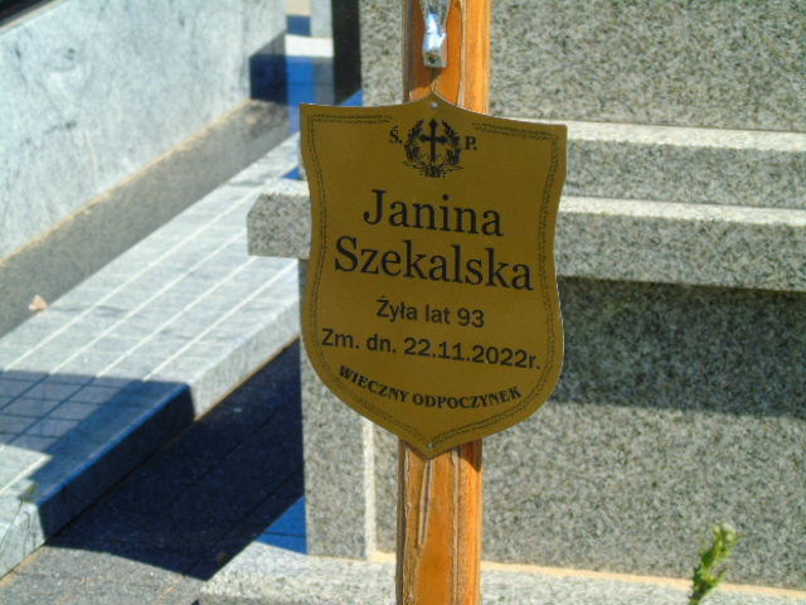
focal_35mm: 162
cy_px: 302
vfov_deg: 9.2
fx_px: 3772
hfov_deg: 12.2
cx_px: 403
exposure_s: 1/400
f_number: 4.9
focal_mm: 29
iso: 80
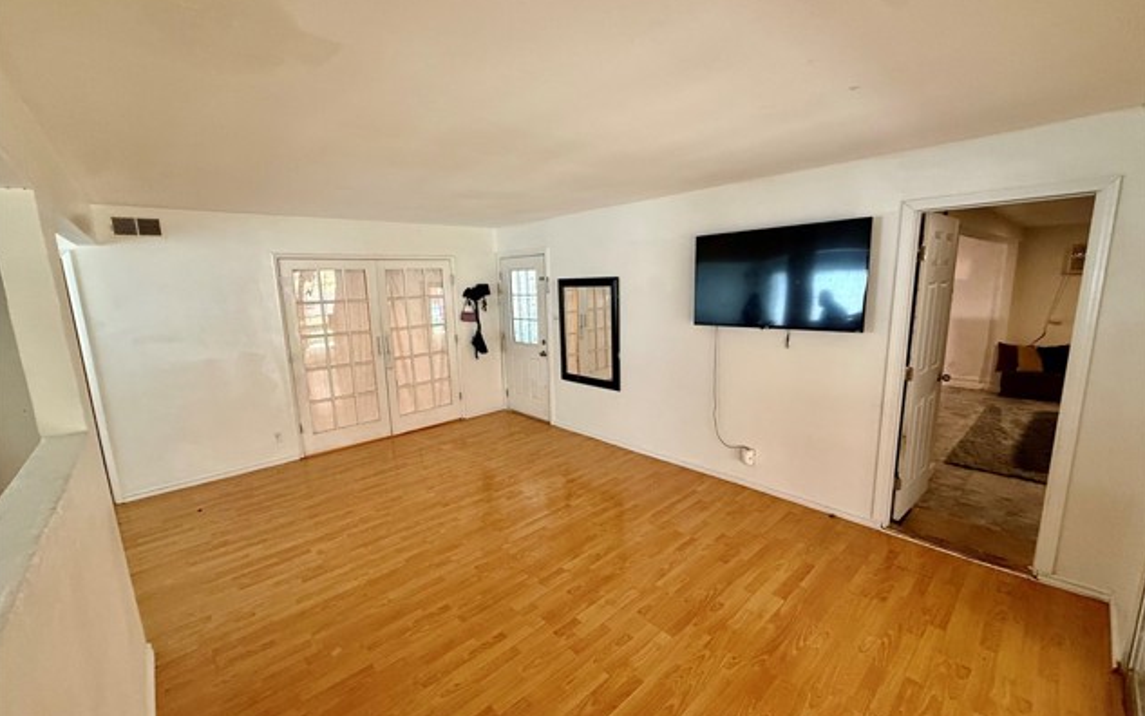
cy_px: 363
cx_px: 573
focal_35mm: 15
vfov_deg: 74.8
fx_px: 468
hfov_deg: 101.4
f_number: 2.2
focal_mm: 2.22
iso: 400
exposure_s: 1/62
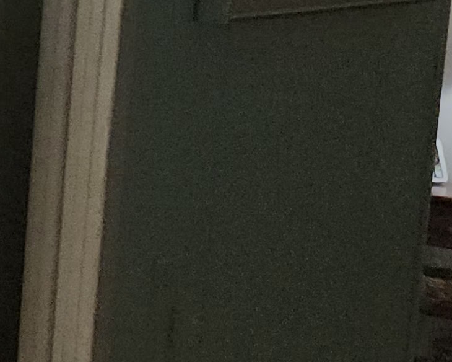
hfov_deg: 11.5
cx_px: -768
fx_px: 1645
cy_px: 146
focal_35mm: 123
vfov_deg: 12.5
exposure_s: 1/120
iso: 320
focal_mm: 5.54
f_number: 1.8
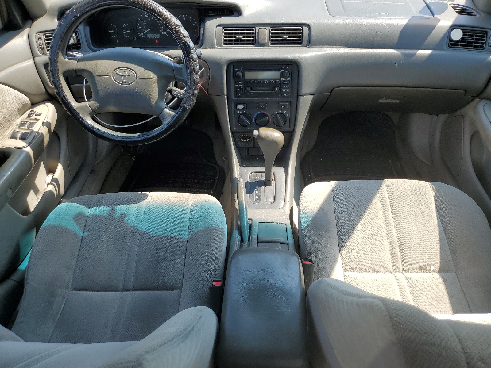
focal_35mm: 26
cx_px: 246
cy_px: 184
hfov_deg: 67.3
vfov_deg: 53.1
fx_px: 369
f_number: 1.5
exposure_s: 1/667
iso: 50
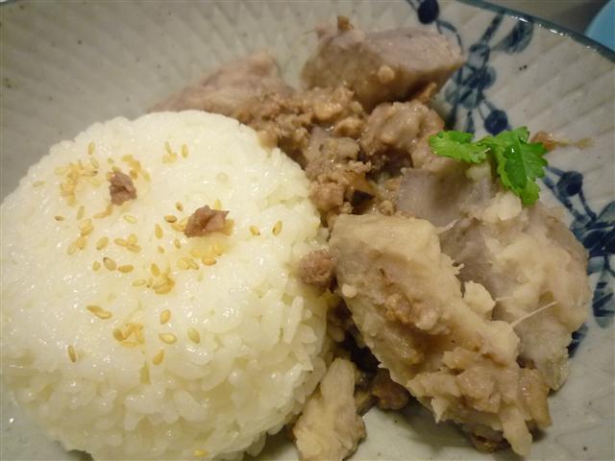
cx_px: 308
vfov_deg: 54.9
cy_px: 230
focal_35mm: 25
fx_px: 444
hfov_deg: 69.4
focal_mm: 4.4
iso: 320
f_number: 2.8
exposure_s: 1/30
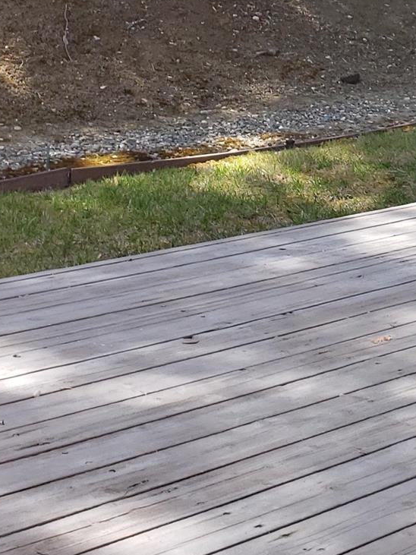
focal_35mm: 82
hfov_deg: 17.0
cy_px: -11
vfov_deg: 22.8
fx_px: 1314
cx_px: 536
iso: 50
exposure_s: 1/178
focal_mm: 4.3
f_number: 2.4
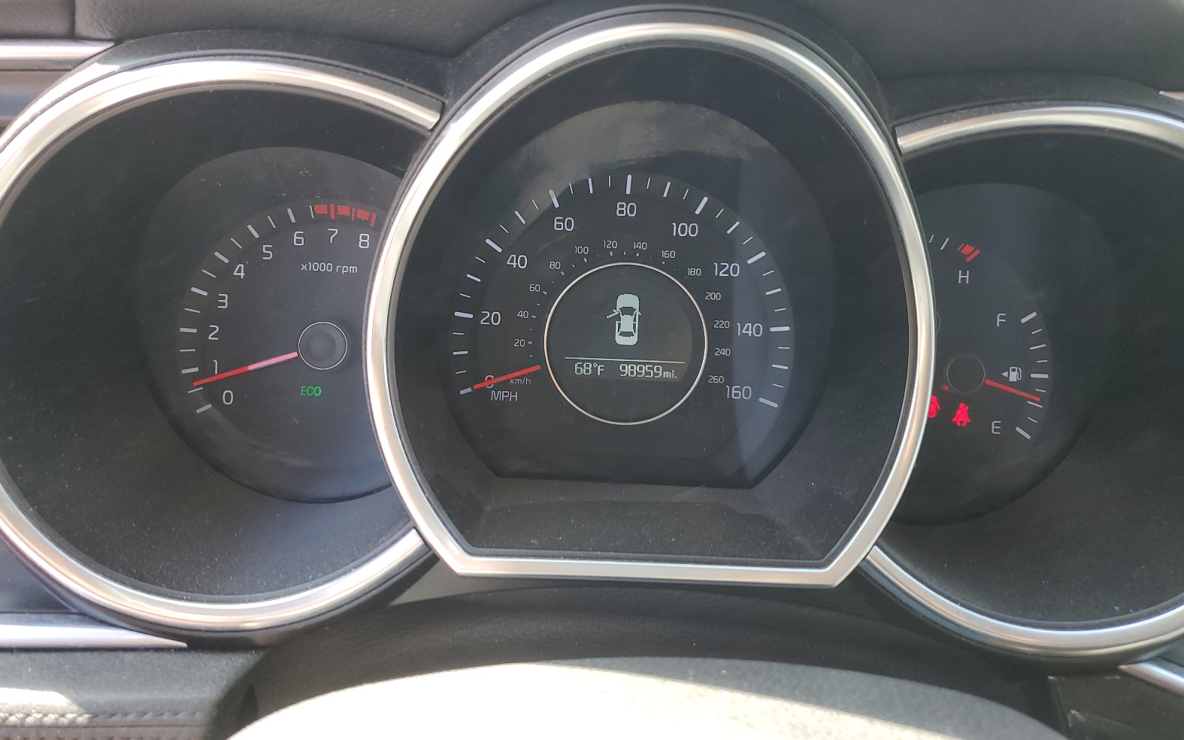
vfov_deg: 44.4
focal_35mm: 28
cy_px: 325
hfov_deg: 66.5
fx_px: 903
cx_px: 591
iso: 58
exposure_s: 1/120
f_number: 1.5
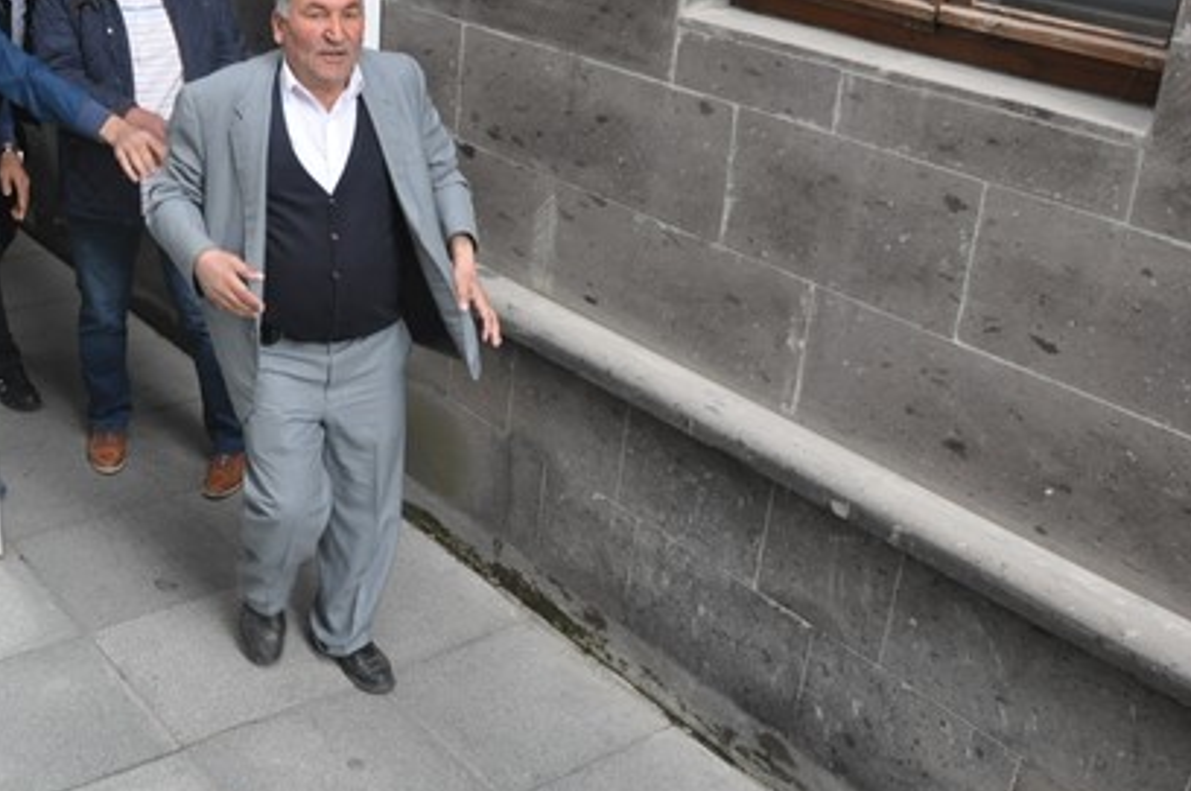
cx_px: 271
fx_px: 1421
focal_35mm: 43
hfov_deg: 43.7
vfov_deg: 31.1
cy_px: 333
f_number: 7.1
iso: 1000
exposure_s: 1/200
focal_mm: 18
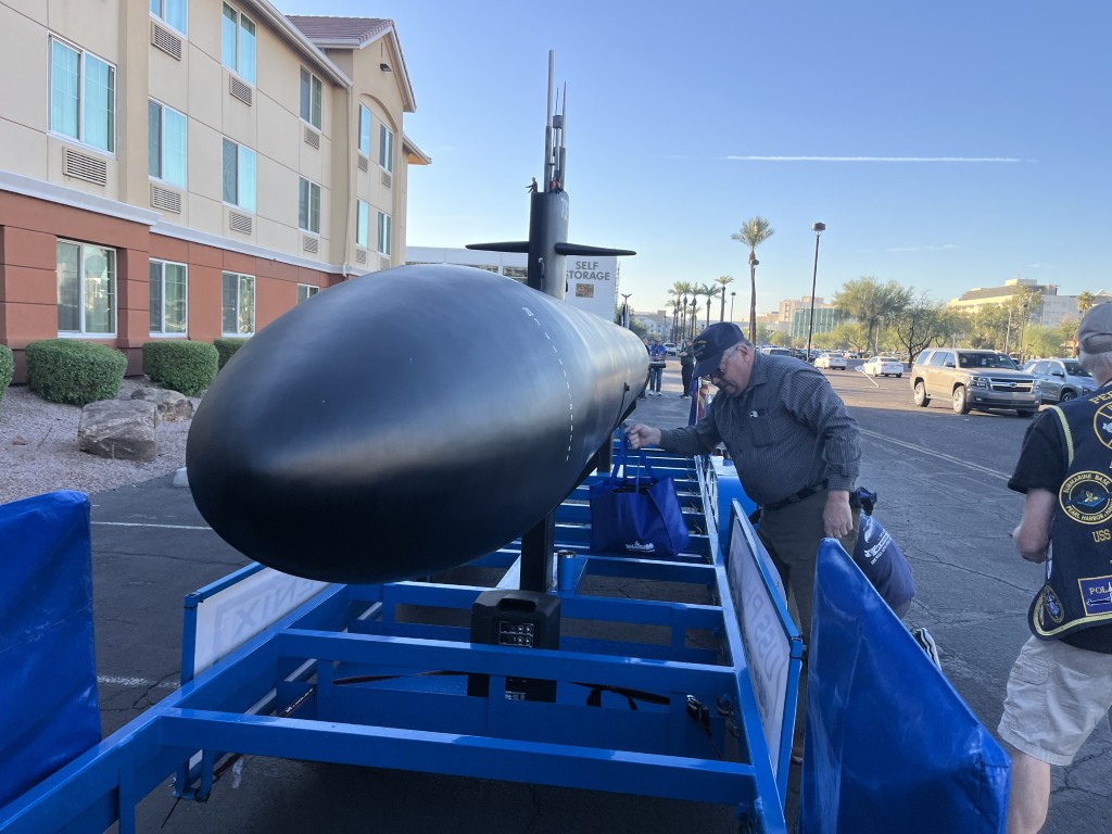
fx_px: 835
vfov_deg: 53.1
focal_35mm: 26
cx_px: 556
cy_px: 417
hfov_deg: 67.3
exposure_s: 1/906
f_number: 1.6
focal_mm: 5.1
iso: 50
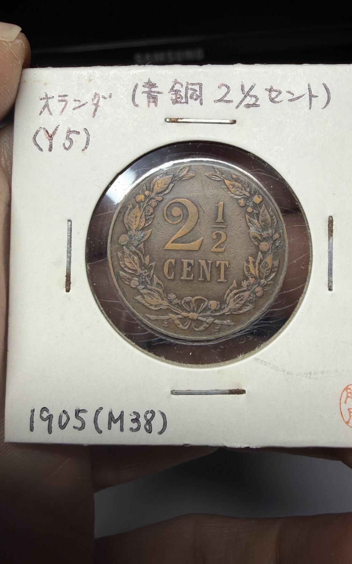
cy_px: 279
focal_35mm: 28
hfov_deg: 44.5
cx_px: 190
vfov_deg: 66.5
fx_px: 430
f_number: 2.2
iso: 40
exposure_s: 1/149
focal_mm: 2.22
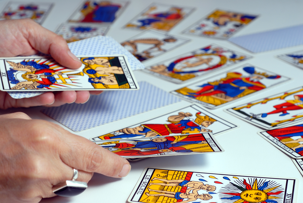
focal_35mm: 90
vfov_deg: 15.2
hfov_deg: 22.6
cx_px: 152
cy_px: 102
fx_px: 758
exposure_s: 1/30
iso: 100
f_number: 8
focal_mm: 60
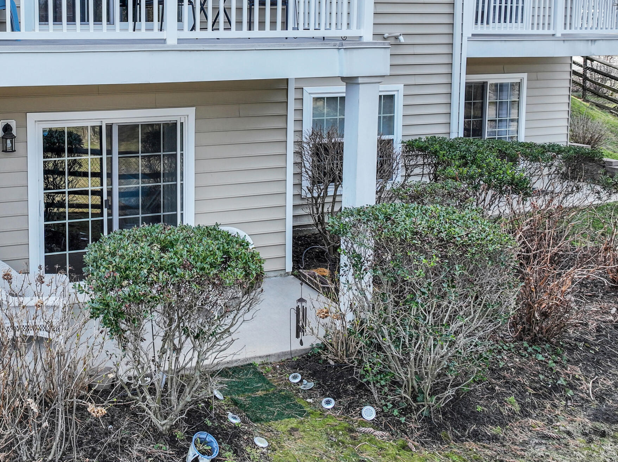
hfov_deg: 44.5
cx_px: 168
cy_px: 102
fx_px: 732
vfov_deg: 34.2
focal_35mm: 41
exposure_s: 1/160
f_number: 2.8
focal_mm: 12.29
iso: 240
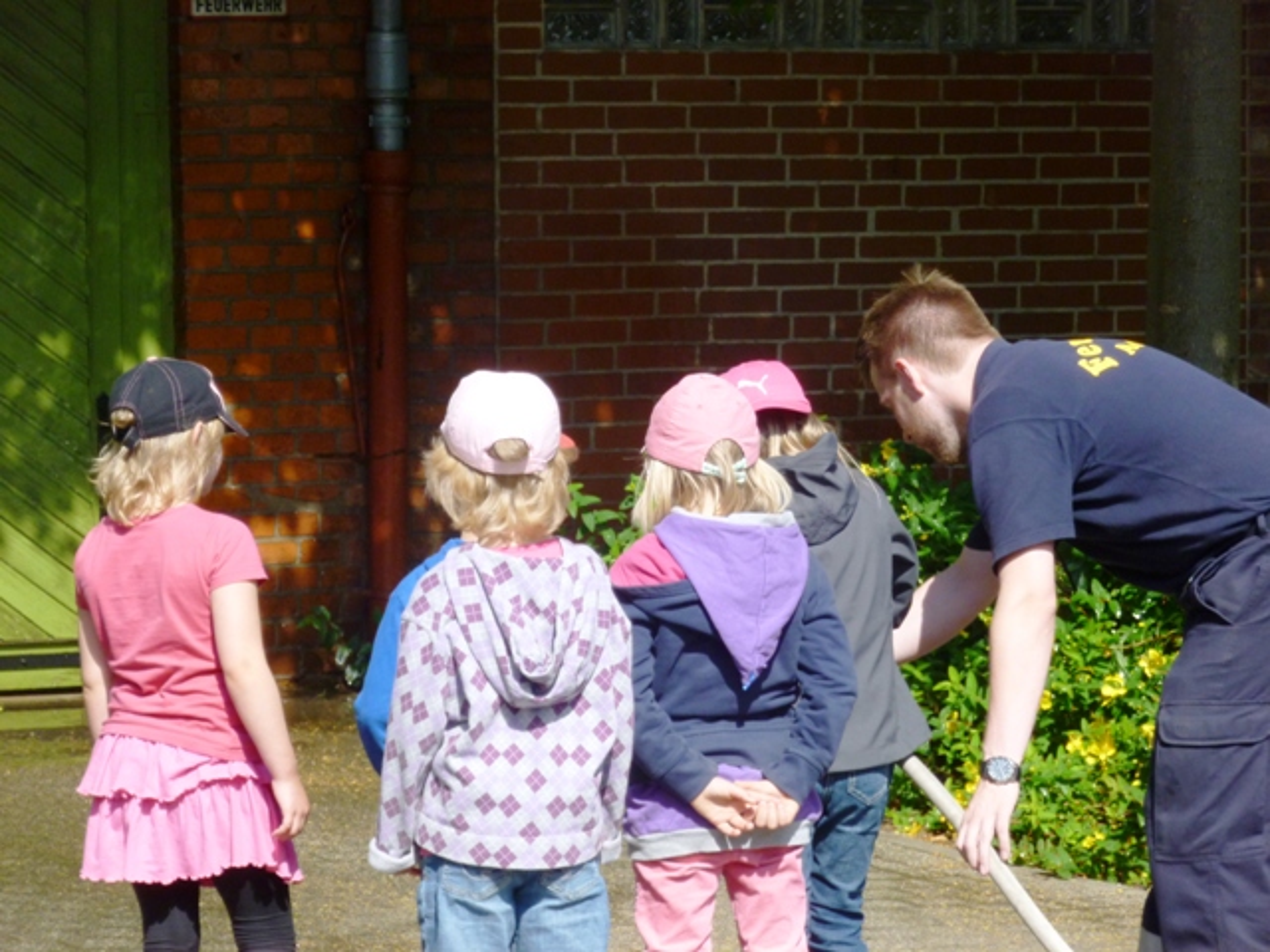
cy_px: 476
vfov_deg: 9.3
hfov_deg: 12.3
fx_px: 5870
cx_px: 635
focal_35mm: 160
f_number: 5.8
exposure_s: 1/400
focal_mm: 28.6
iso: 200
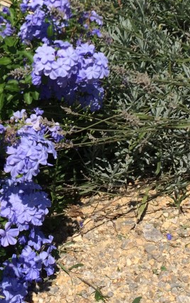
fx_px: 612
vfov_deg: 27.3
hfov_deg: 17.3
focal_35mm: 74
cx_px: 11
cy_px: 59
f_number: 2.2
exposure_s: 1/3425
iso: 32
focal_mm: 4.15
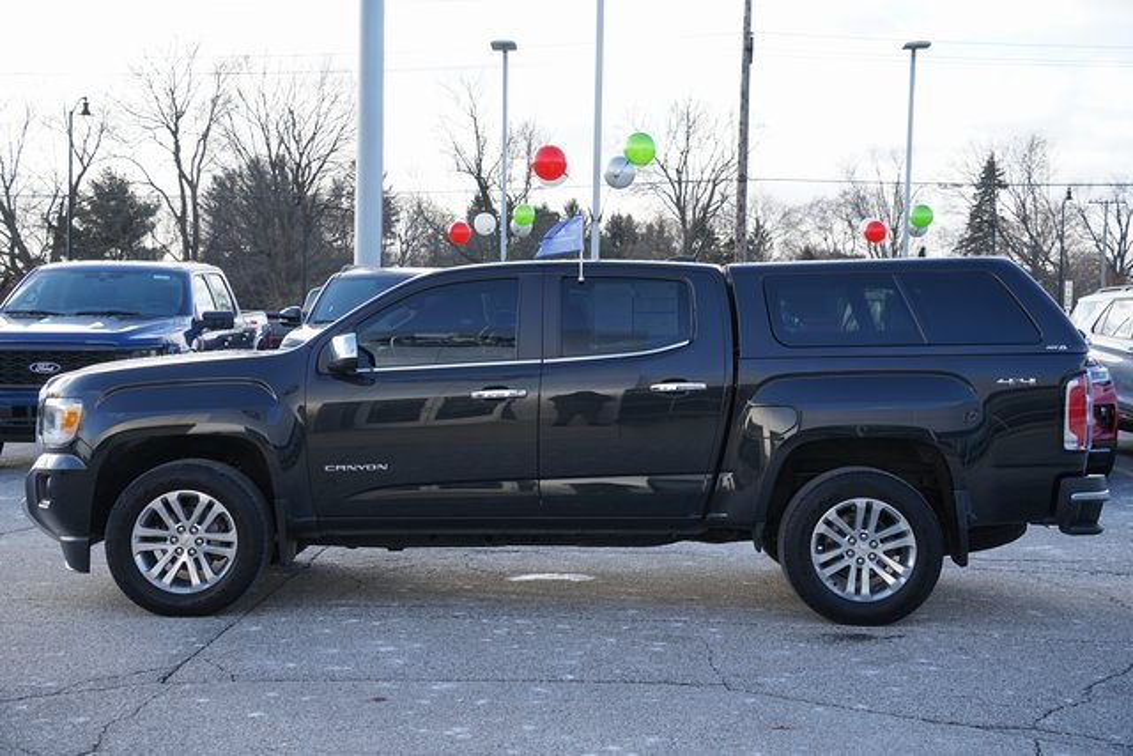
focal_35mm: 49
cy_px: 378
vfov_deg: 27.5
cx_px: 566
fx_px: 1542
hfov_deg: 40.3
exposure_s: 1/100
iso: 100
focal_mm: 49
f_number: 6.3
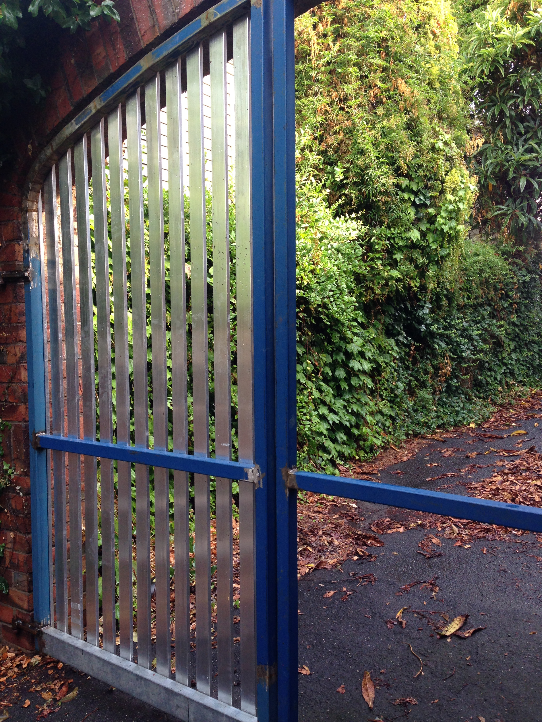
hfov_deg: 42.9
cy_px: 361
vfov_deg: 55.4
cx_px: 271
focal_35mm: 33
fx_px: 689
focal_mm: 4.12
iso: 80
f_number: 2.4
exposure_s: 1/120
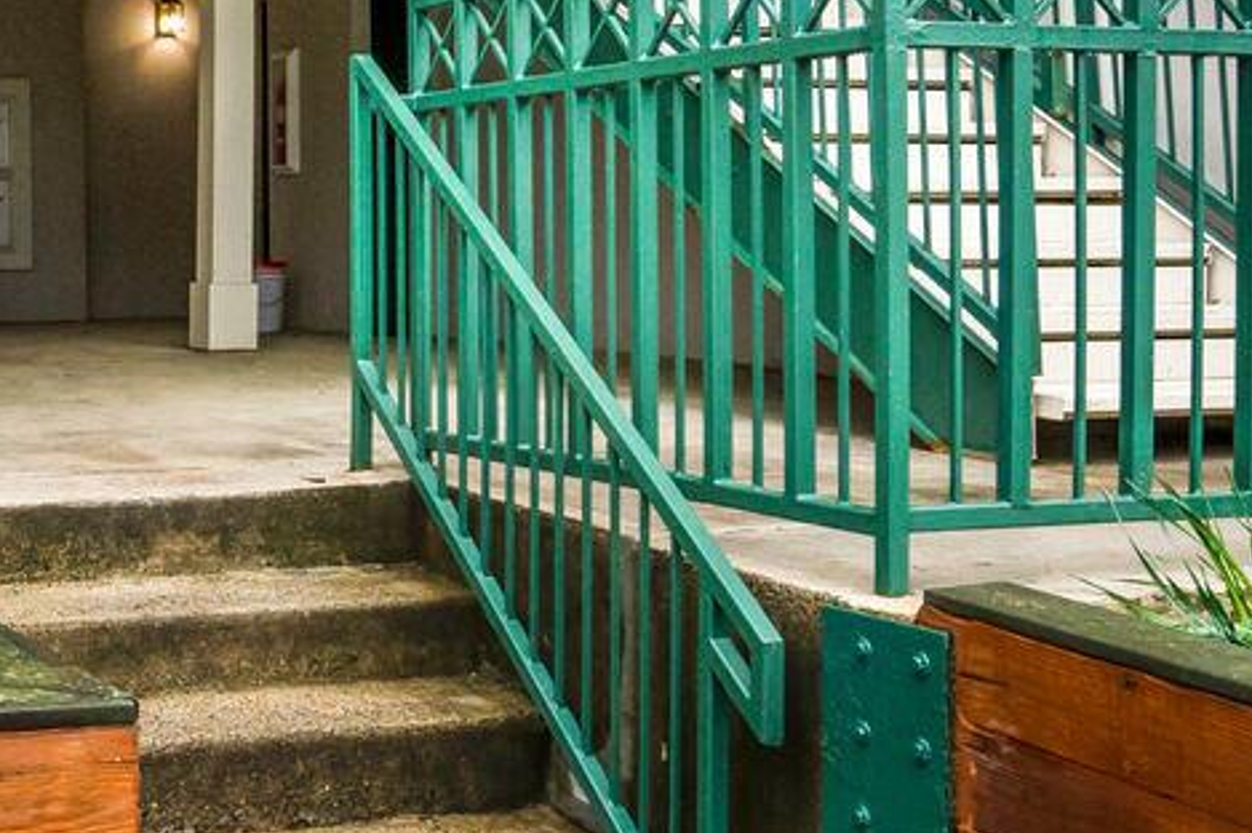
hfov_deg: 31.7
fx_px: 2050
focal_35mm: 59
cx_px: 37
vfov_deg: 23.0
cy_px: 376
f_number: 8
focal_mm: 16
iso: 800
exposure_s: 1/320
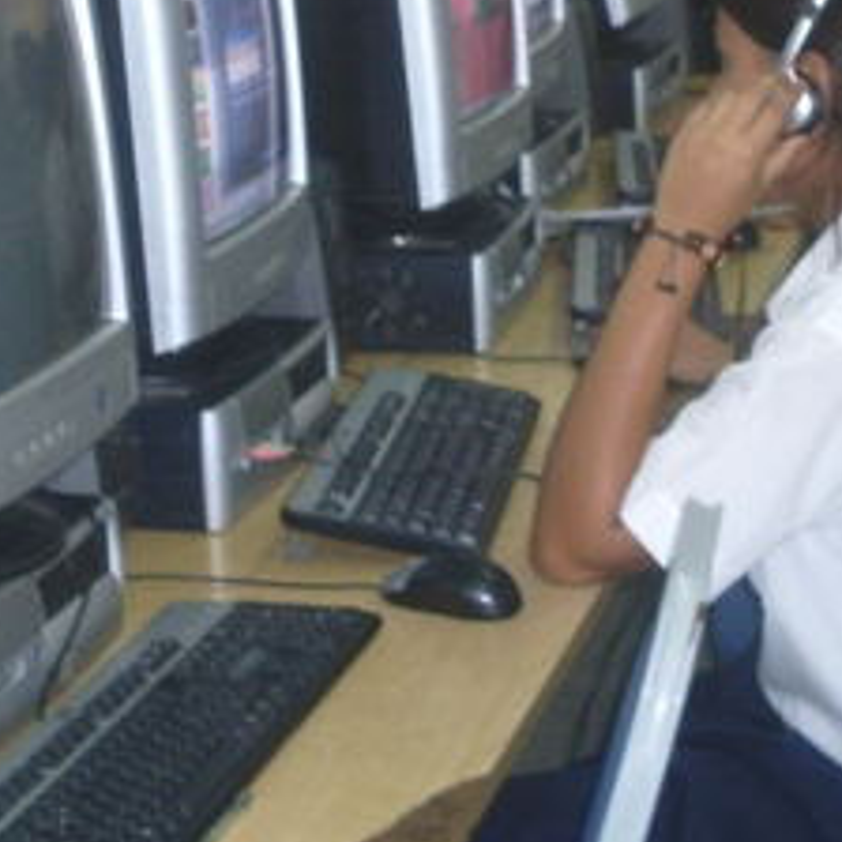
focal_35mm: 96
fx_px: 2642
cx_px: 451
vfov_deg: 17.7
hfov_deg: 18.1
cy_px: 30
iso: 100
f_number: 2.8
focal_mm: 6.3
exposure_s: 1/45
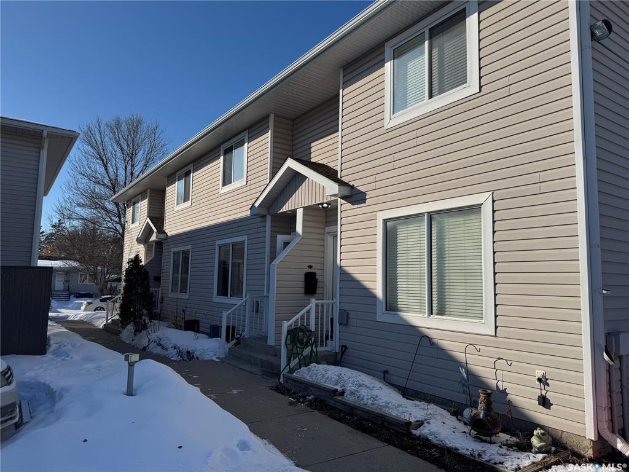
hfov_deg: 71.6
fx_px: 436
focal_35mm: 24
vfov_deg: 56.8
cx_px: 314
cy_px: 236
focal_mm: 6.76
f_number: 1.78
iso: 80
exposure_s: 1/9009
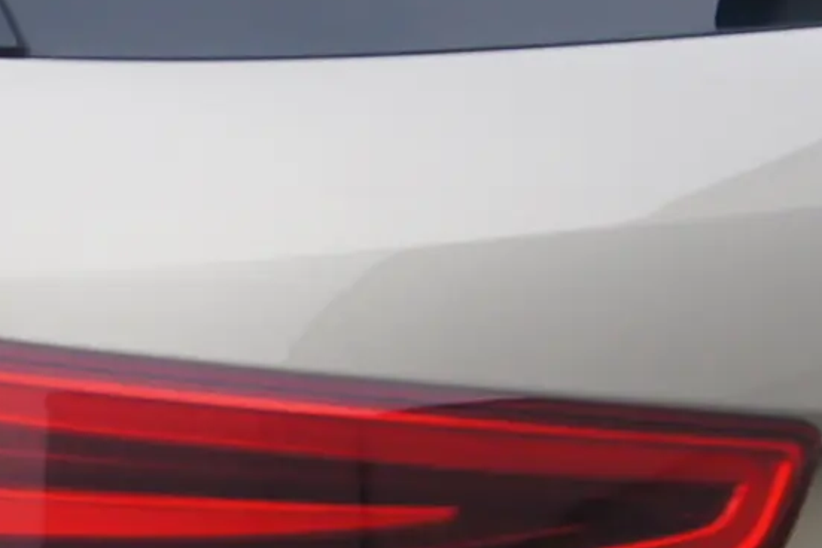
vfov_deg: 4.7
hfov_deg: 7.0
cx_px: 83
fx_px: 6667
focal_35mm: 292
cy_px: 421
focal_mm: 28
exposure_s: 1/60
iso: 100
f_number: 8
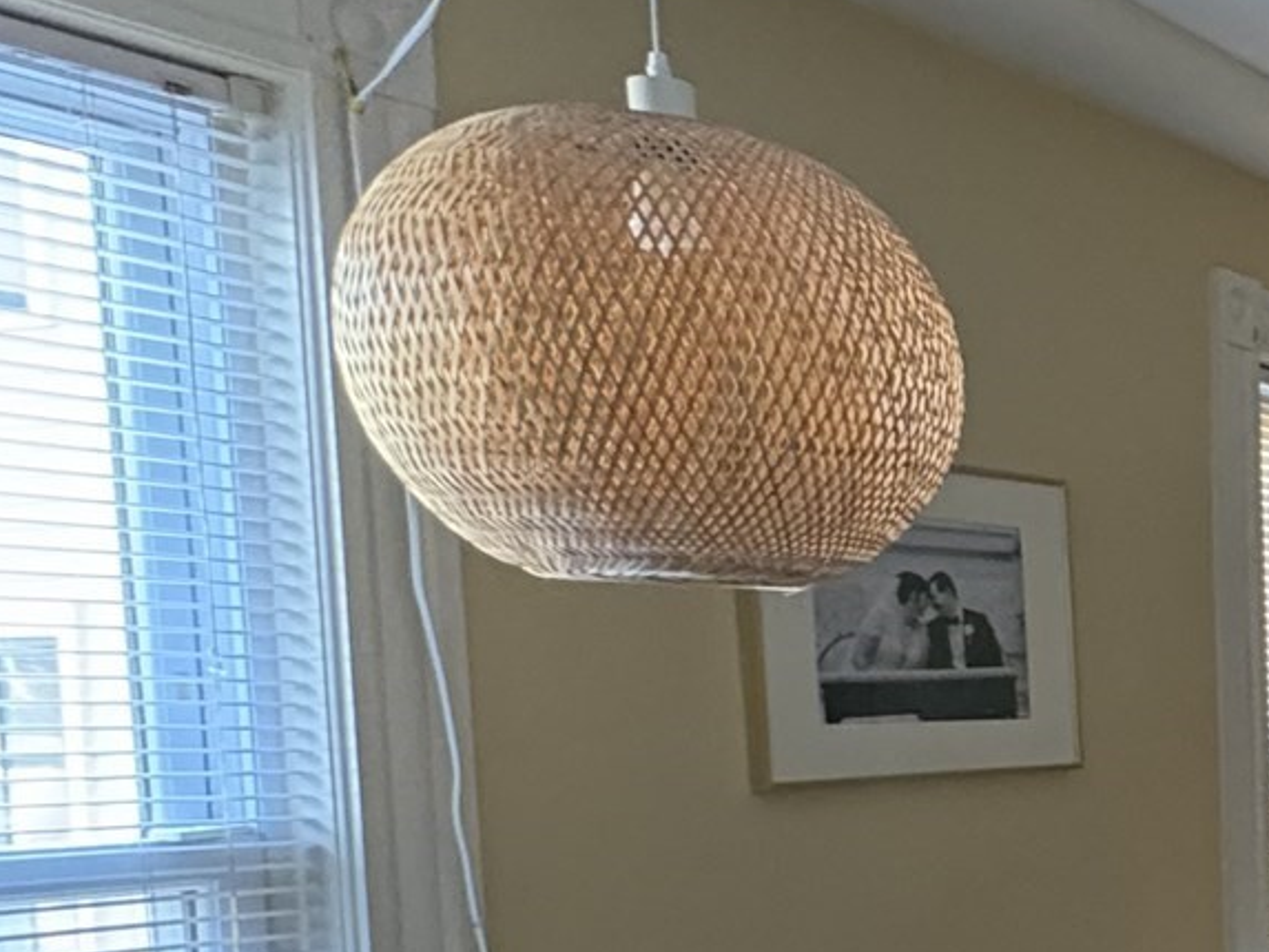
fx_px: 1833
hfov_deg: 26.1
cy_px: 821
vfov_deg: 28.2
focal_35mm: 50
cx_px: 1975
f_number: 2.2
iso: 1000
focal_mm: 2.22
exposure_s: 1/52
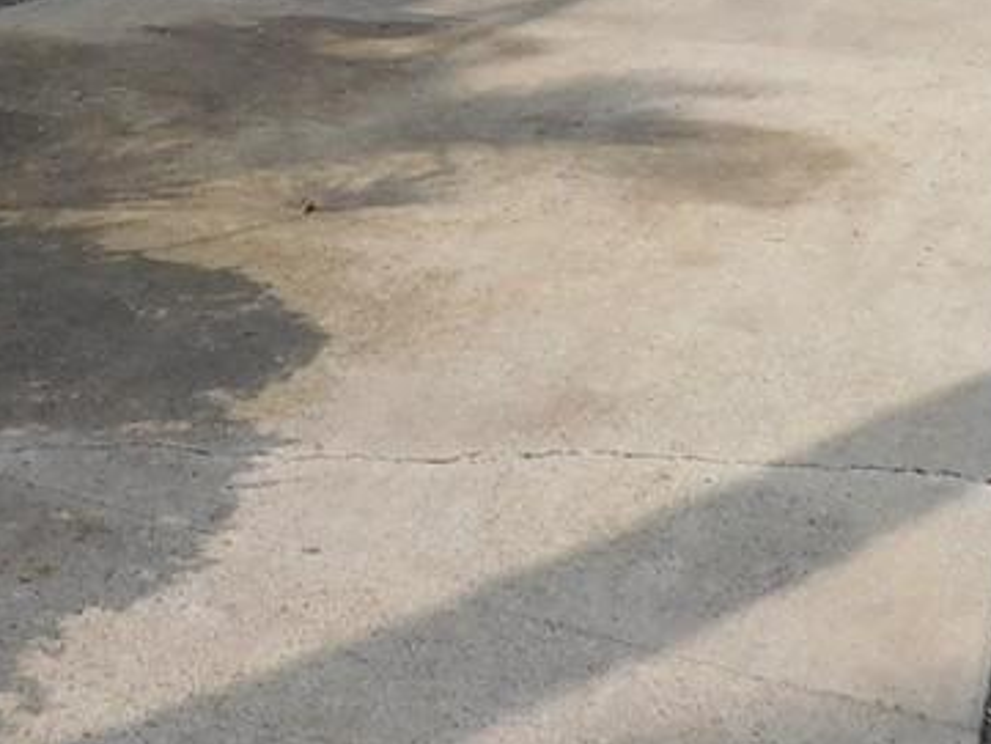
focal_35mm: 102
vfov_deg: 12.8
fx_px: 2921
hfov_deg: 18.5
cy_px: -700
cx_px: -115
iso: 125
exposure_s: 1/800
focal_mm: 4
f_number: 3
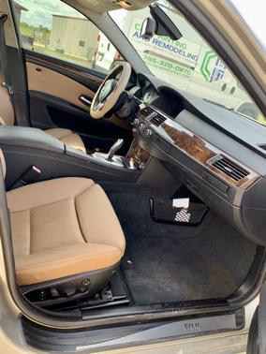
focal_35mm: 26
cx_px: 133
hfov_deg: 53.1
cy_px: 177
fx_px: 266
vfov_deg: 67.3
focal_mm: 4.25
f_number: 1.8
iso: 25
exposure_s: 1/122
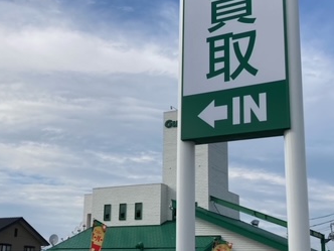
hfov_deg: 35.5
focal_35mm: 54
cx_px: 152
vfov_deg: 27.0
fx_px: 521
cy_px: 135
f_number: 1.8
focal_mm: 3.99
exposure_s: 1/2857
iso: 20
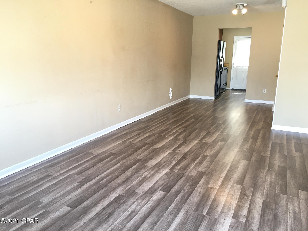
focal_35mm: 29
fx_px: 258
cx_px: 154
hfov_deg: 61.7
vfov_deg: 48.2
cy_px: 116
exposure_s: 1/30
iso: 40
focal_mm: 4.15
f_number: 2.2
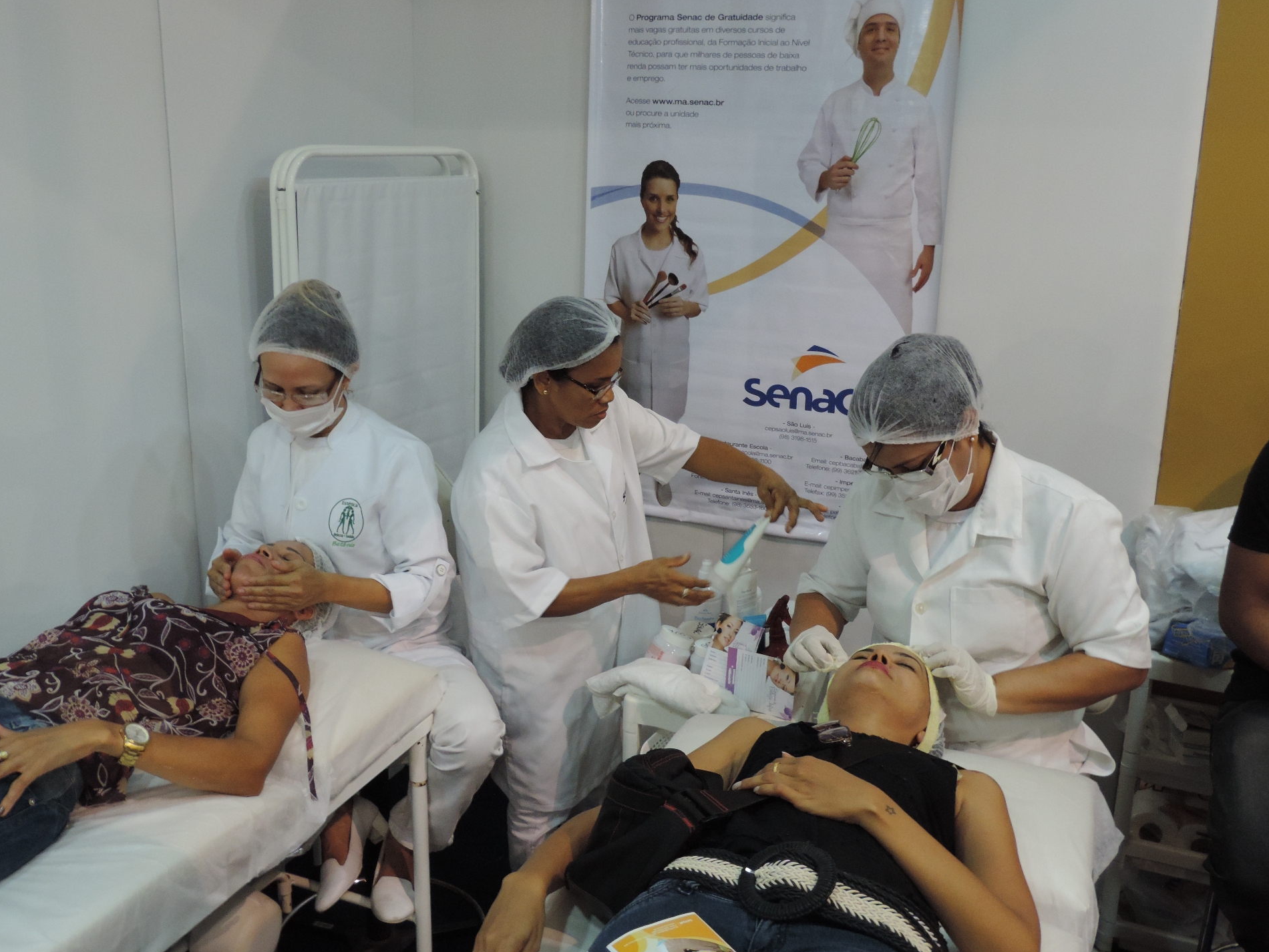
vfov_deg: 41.8
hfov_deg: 53.9
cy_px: 478
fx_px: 1247
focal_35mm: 34
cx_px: 628
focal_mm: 5.8
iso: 400
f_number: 3.2
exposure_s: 1/30
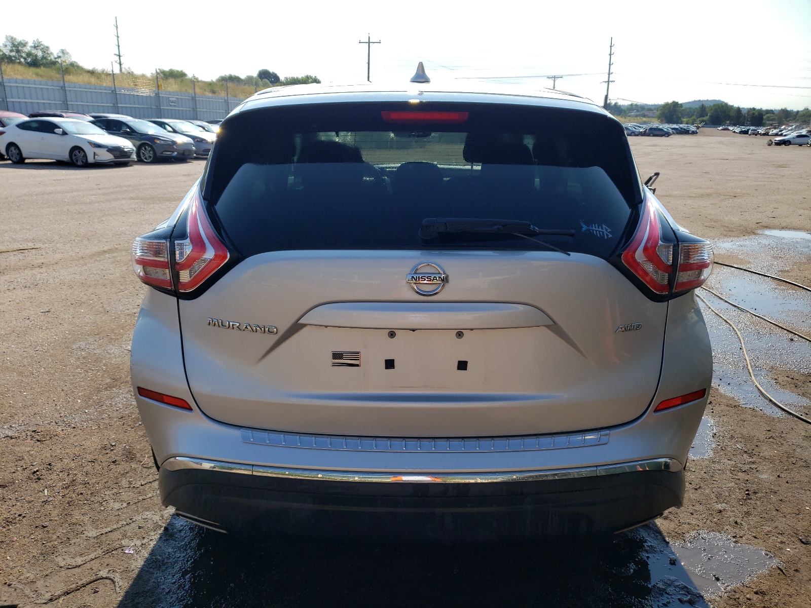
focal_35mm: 26
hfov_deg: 67.3
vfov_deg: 53.1
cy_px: 304
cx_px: 406
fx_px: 609
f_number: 1.5
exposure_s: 1/3333
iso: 50
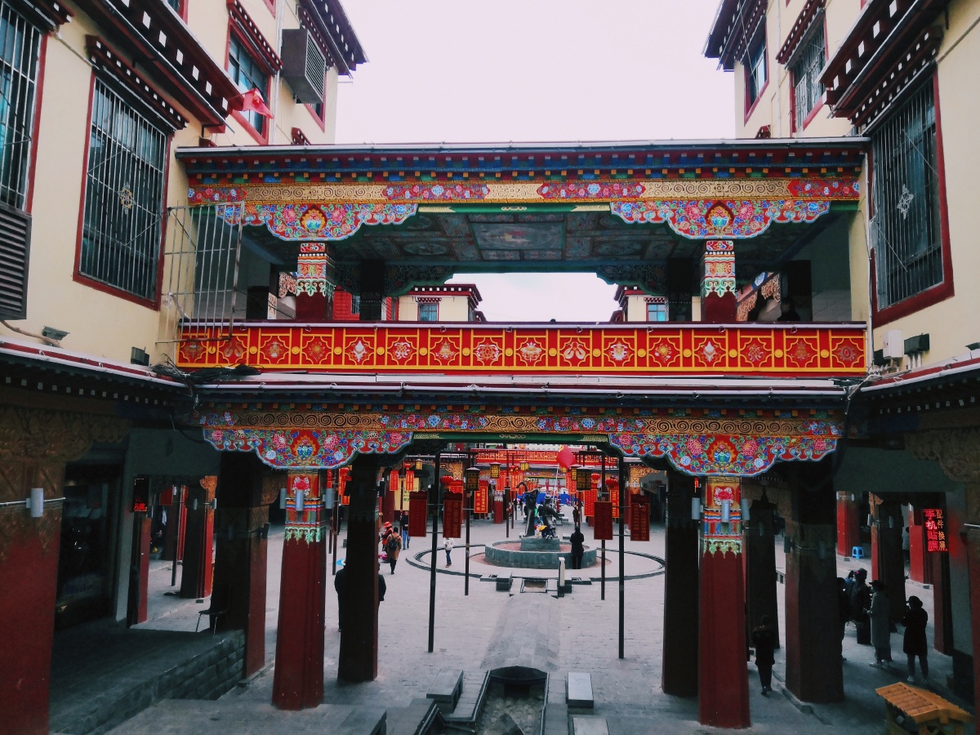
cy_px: 368
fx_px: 764
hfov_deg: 65.3
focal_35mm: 27
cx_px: 490
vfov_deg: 51.4
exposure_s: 1/909
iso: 250
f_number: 1.8
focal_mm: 3.95
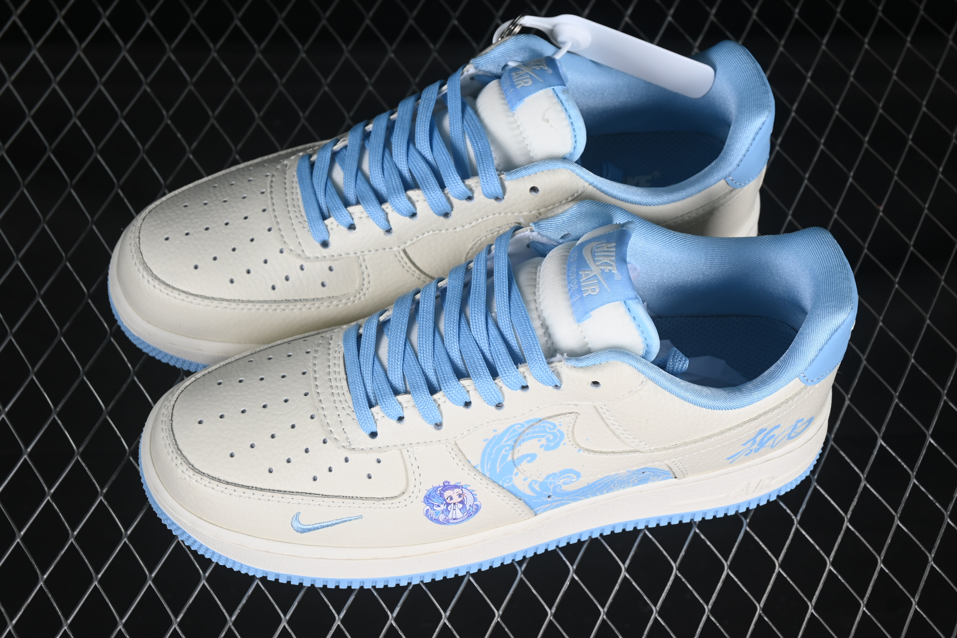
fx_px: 1994
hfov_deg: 27.0
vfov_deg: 18.2
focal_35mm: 75
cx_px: 478
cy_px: 319
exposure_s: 1/80
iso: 160
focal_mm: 50
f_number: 7.1
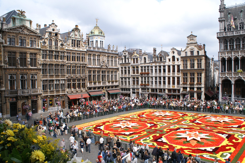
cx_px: 122
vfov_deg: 47.8
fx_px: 184
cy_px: 82
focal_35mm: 27
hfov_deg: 67.4
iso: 100
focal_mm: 18
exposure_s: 1/500
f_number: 5
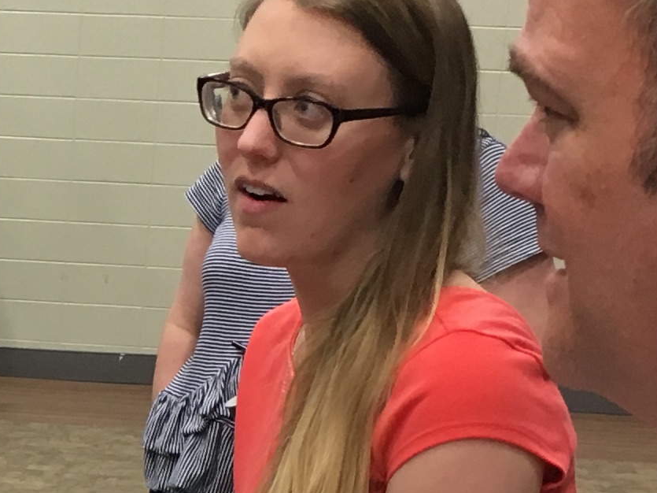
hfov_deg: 13.5
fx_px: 2657
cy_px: 641
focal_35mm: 140
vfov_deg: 10.4
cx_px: -238
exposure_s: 1/30
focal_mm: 4.15
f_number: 2.2
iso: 80
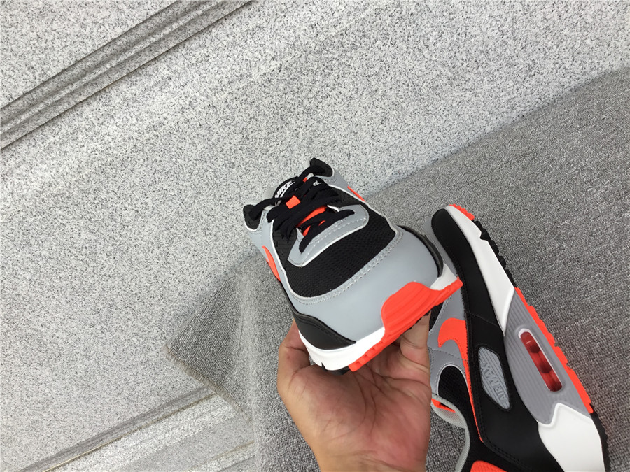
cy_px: 236
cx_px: 315
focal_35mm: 31
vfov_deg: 45.4
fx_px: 564
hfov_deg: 58.4
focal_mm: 3.3
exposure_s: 1/106
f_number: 2.4
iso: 25
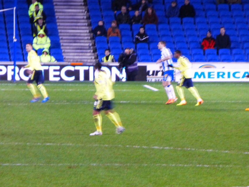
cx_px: 139
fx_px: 3755
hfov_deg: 3.8
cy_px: 112
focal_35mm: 522
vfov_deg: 2.8
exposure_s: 1/13
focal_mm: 73.1
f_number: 6
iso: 400
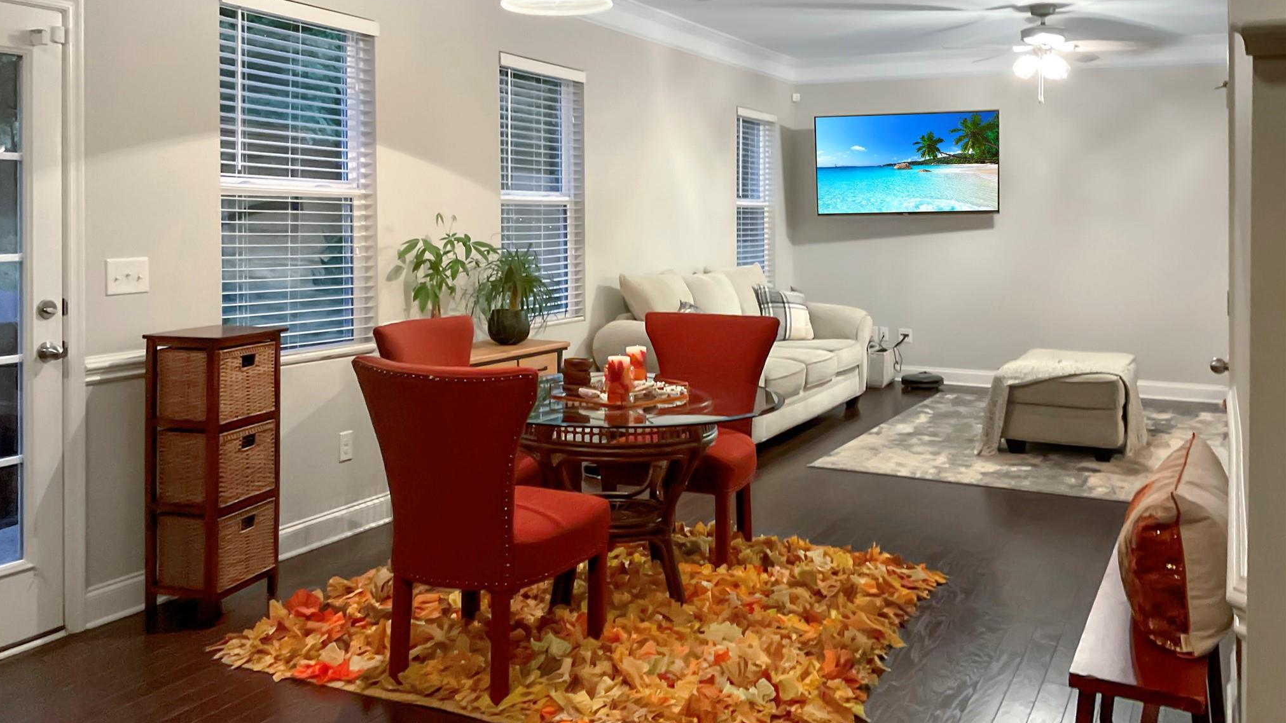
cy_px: 423
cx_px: 635
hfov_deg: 61.0
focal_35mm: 32
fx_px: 1091
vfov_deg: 36.6
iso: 400
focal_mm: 3
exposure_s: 1/30
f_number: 1.8
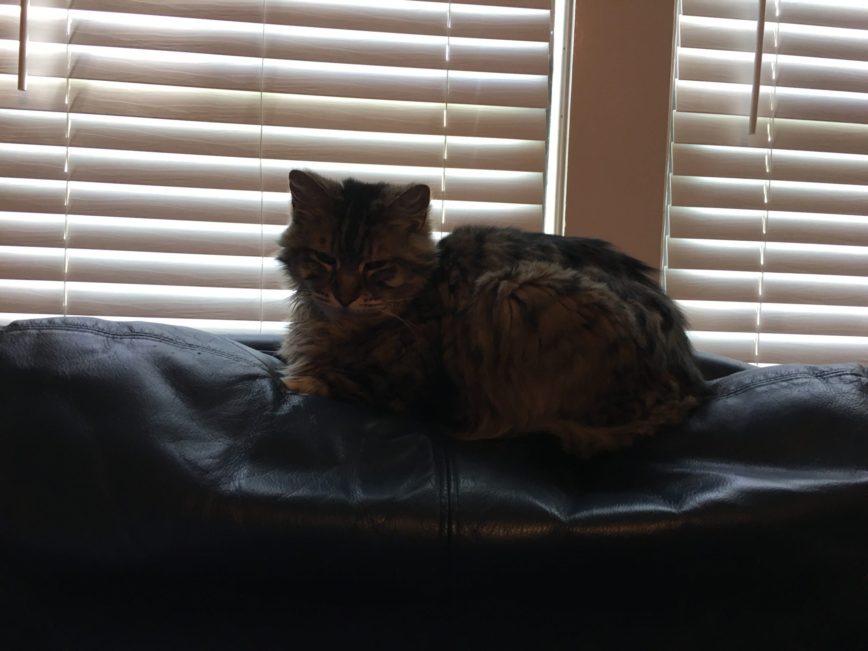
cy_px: 326
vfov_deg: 48.2
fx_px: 727
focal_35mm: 29
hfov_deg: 61.7
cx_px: 434
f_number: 2.2
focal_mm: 4.15
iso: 64
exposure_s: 1/30
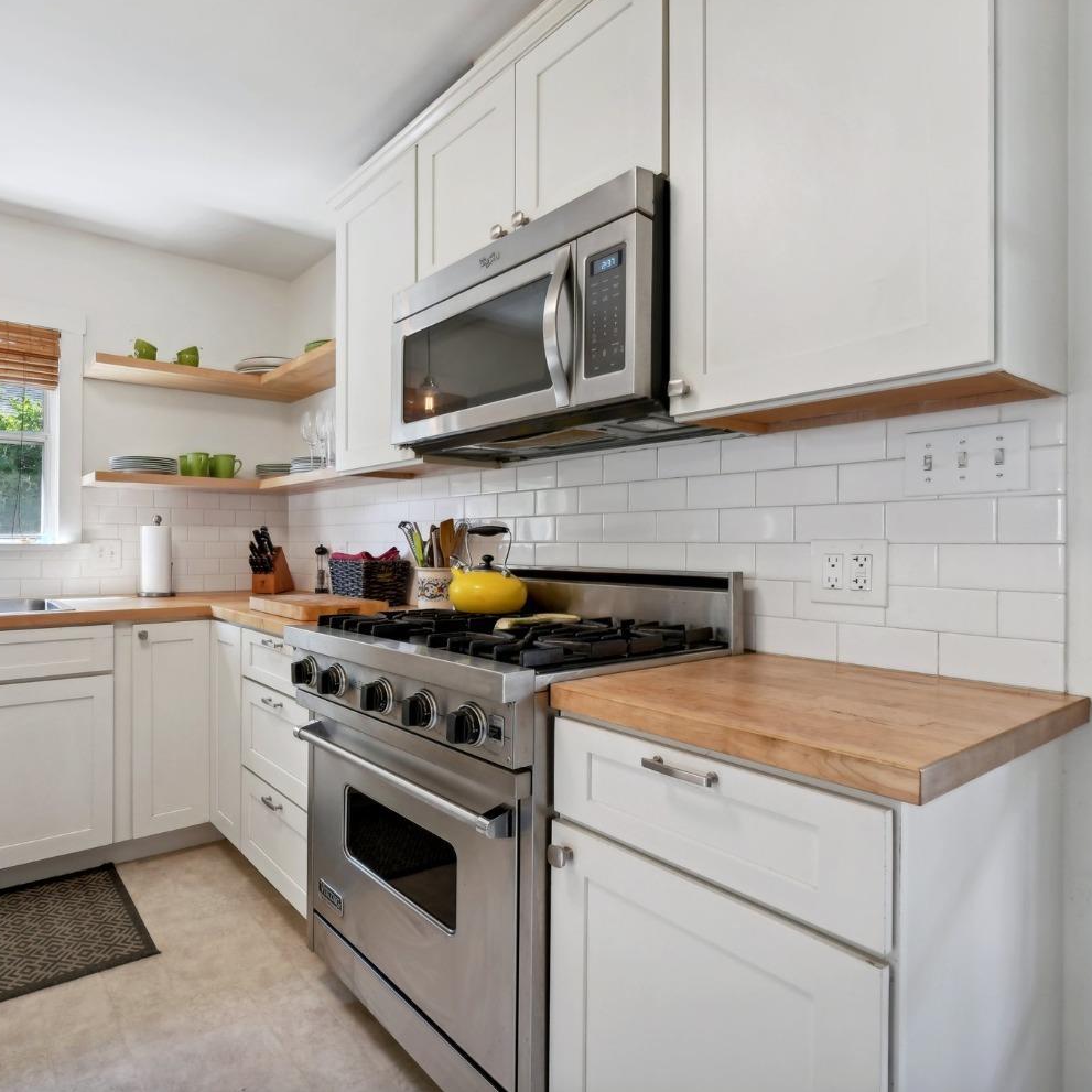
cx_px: 359
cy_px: 544
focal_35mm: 18
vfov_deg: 80.7
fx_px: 642
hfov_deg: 78.0
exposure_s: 1/30
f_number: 8
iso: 800
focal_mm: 14
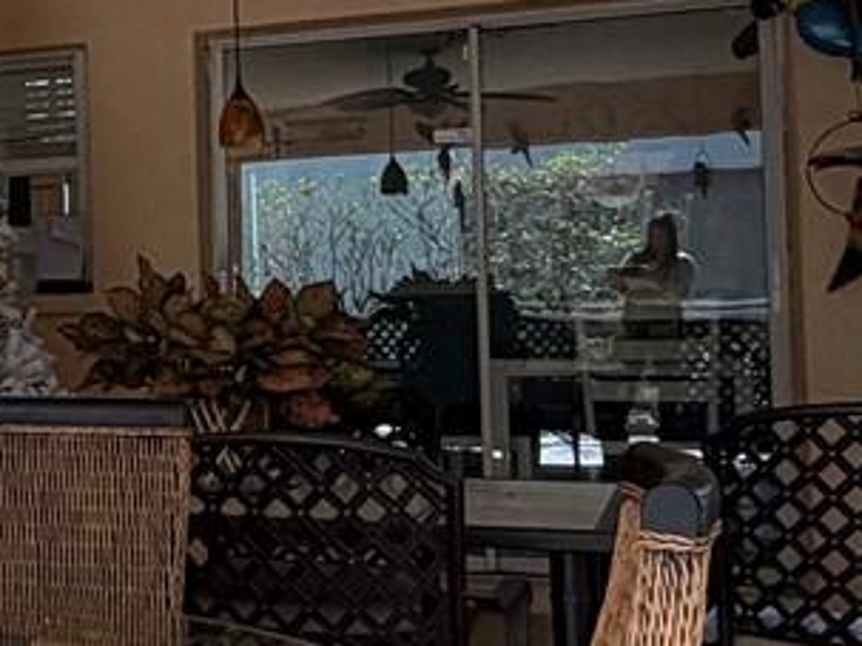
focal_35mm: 74
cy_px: 268
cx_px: -475
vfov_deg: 19.9
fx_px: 1842
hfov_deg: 21.5
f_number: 2.2
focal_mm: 2.22
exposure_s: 1/156
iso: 50
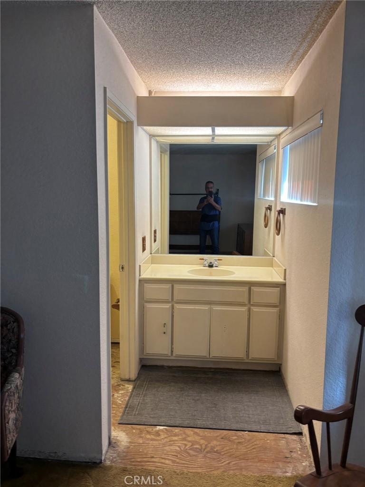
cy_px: 244
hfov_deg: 53.1
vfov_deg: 67.3
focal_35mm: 26
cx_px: 182
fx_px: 366
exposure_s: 1/60
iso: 200
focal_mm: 5.96
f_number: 1.6
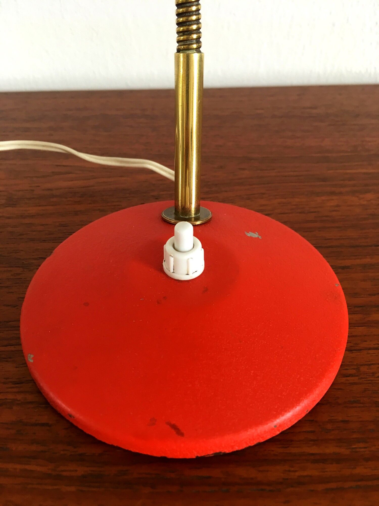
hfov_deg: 48.2
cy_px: 253
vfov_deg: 61.7
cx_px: 190
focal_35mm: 29
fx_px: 423
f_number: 2.2
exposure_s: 1/33
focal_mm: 4.15
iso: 64
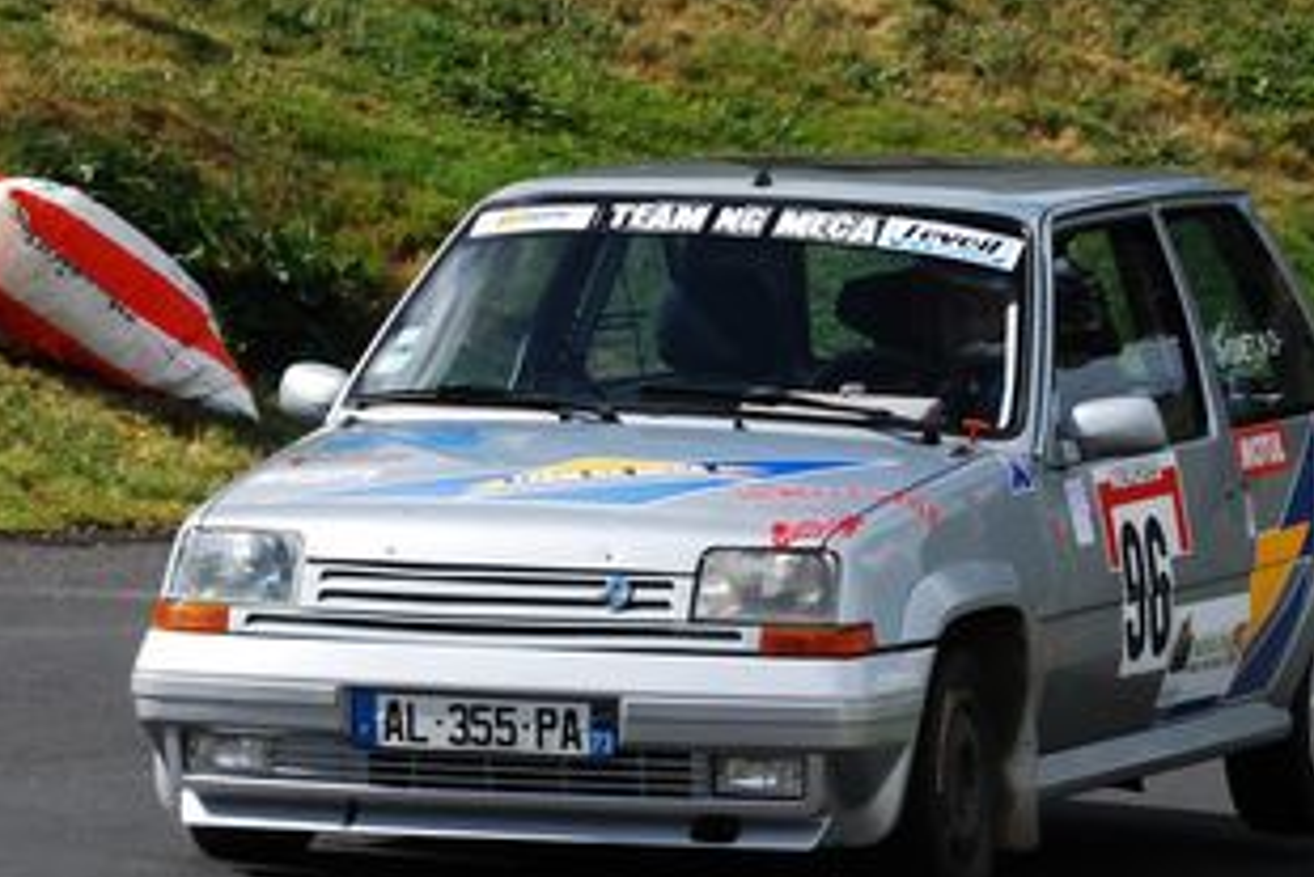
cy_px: 527
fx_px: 20339
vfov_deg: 2.5
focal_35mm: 557
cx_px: 774
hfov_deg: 3.7
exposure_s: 1/4000
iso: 800
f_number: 6.3
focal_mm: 180
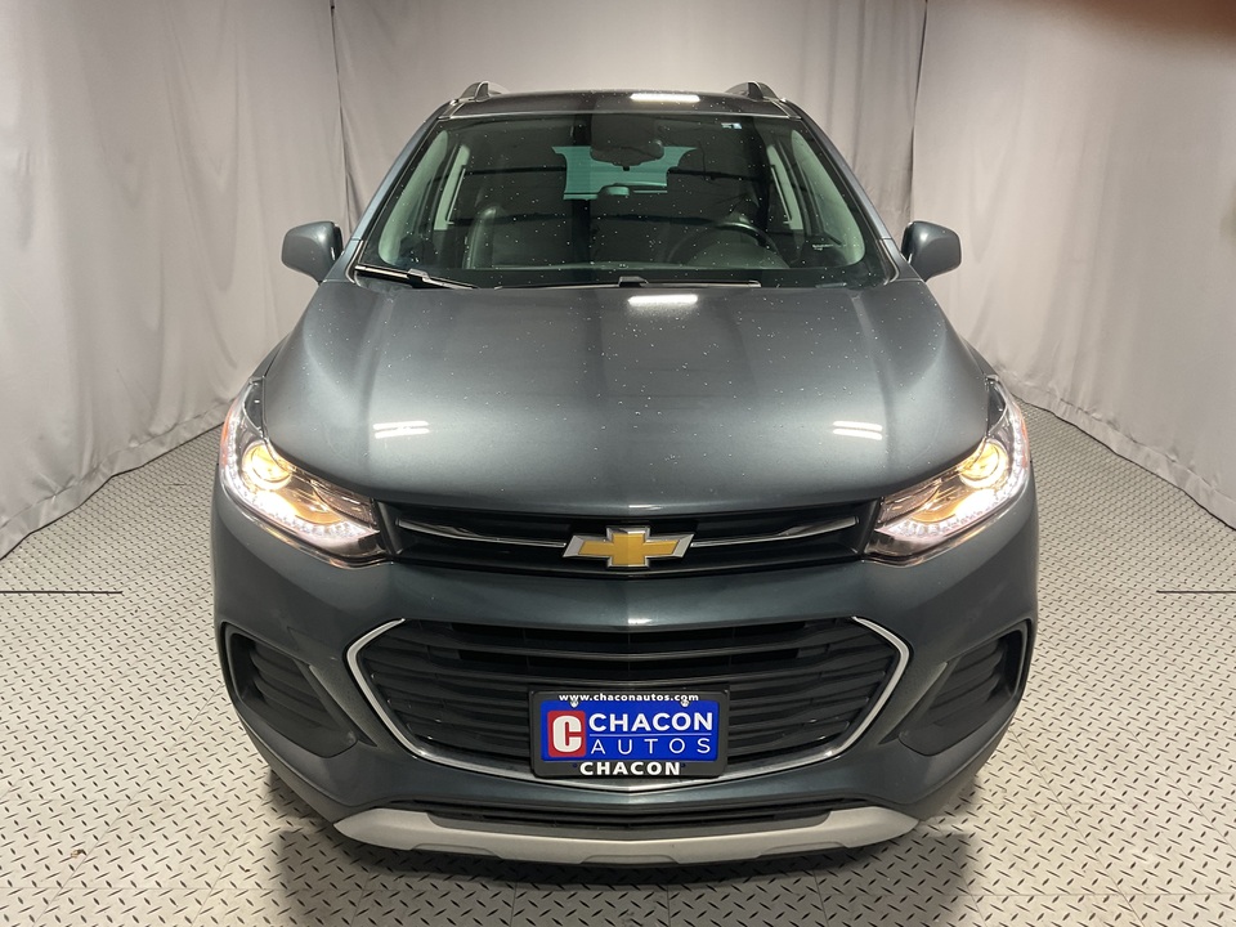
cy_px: 464
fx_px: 1035
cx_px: 618
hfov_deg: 61.7
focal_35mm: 29
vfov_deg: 48.2
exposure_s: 1/60
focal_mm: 3
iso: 64
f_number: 1.8
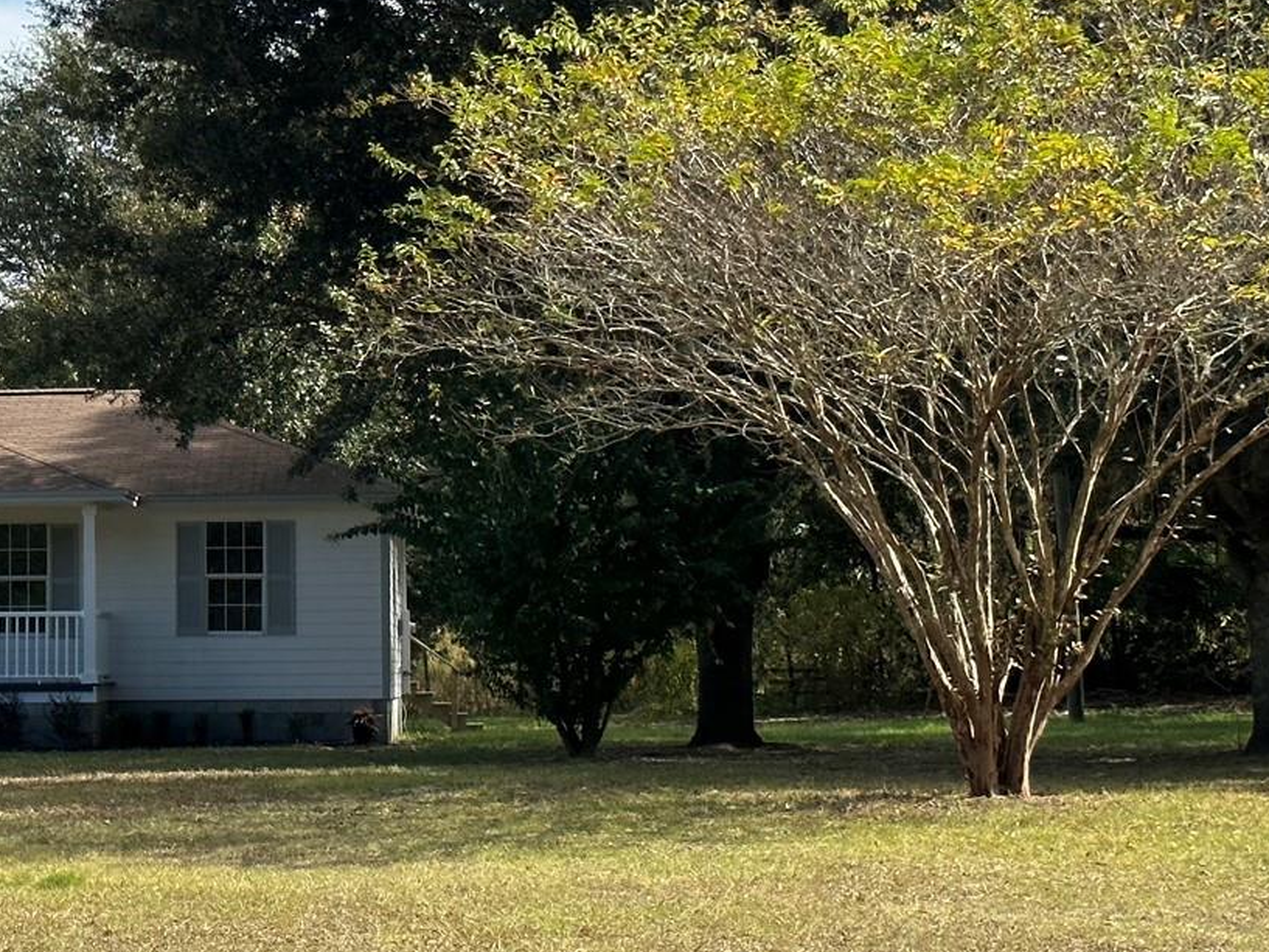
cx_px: 168
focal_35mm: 94
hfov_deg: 20.5
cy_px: 416
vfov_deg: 15.7
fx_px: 3446
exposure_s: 1/5000
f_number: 1.78
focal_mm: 6.86
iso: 64
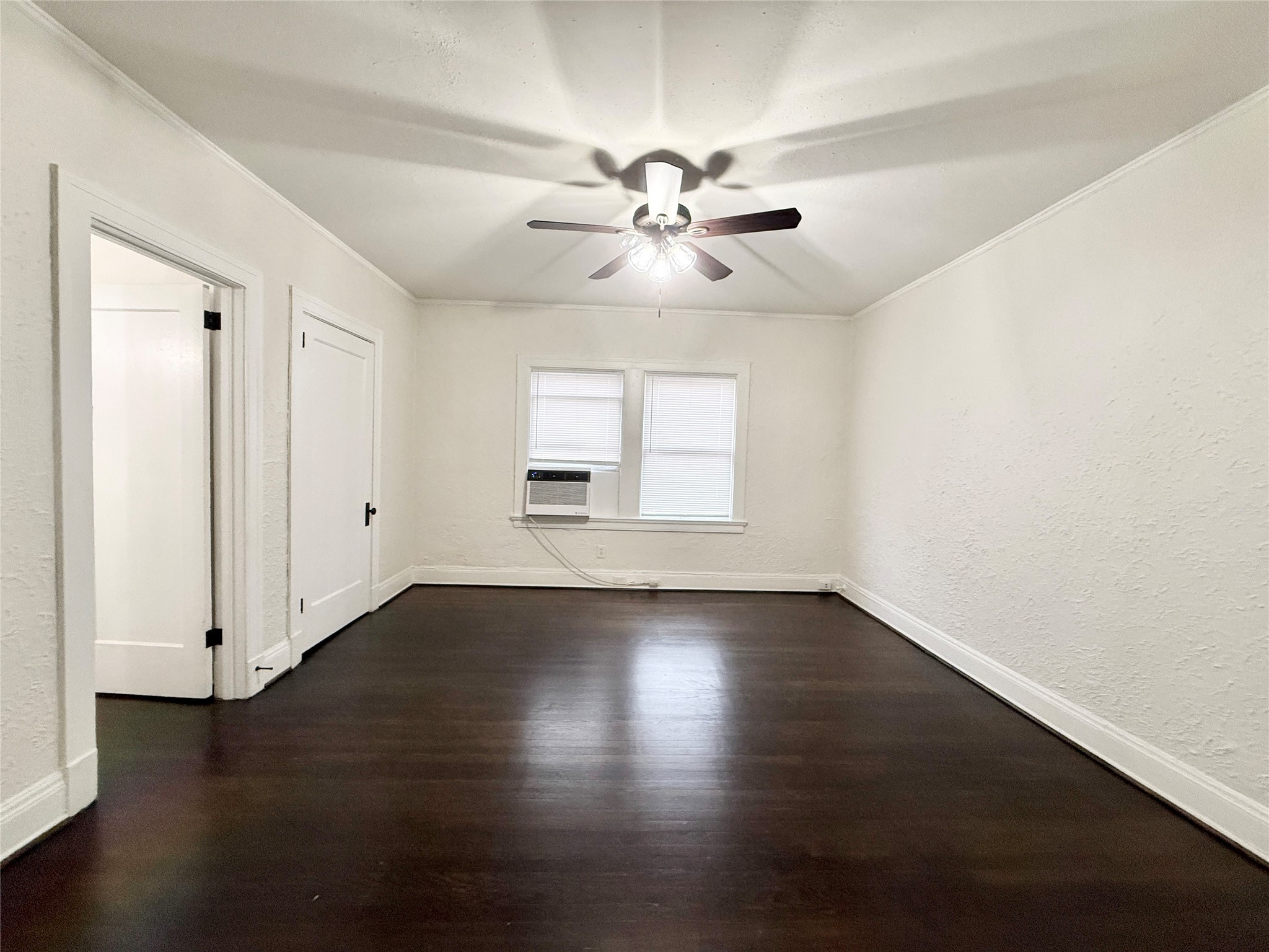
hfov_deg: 102.1
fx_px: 513
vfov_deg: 85.7
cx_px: 634
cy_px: 476
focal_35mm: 14
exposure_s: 1/120
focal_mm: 2.22
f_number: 2.2
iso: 320
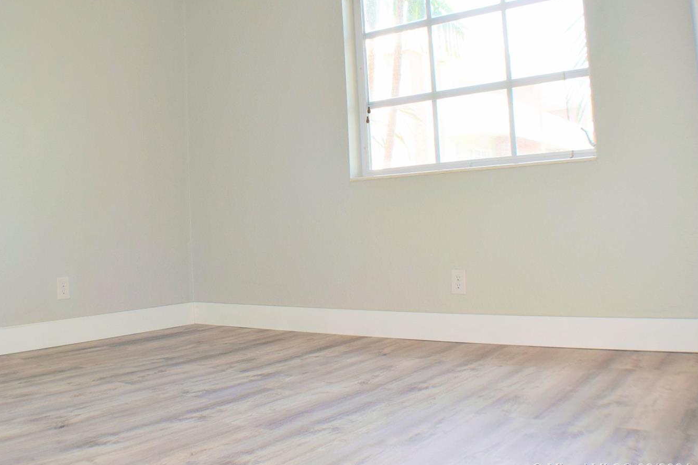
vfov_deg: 27.7
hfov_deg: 40.5
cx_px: 283
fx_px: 942
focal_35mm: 49
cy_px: 201
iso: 800
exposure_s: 1/125
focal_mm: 27
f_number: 5.6
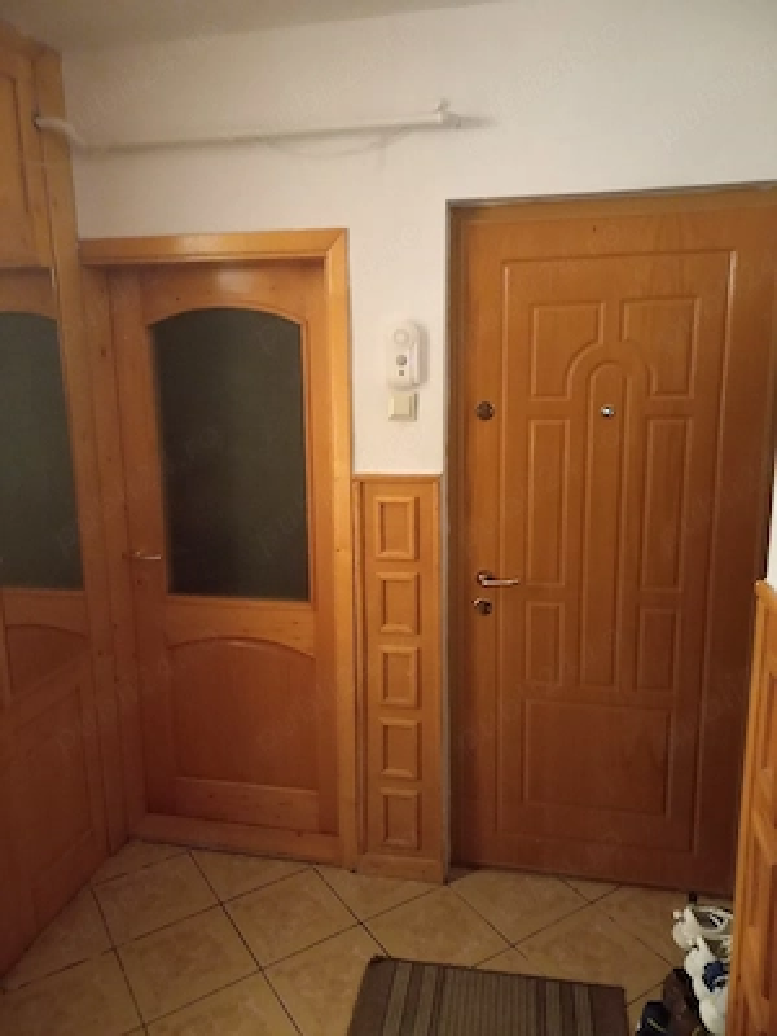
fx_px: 748
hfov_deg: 54.9
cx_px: 388
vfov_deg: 69.4
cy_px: 518
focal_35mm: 25
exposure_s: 1/4
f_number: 1.8
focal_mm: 4.65
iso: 2000
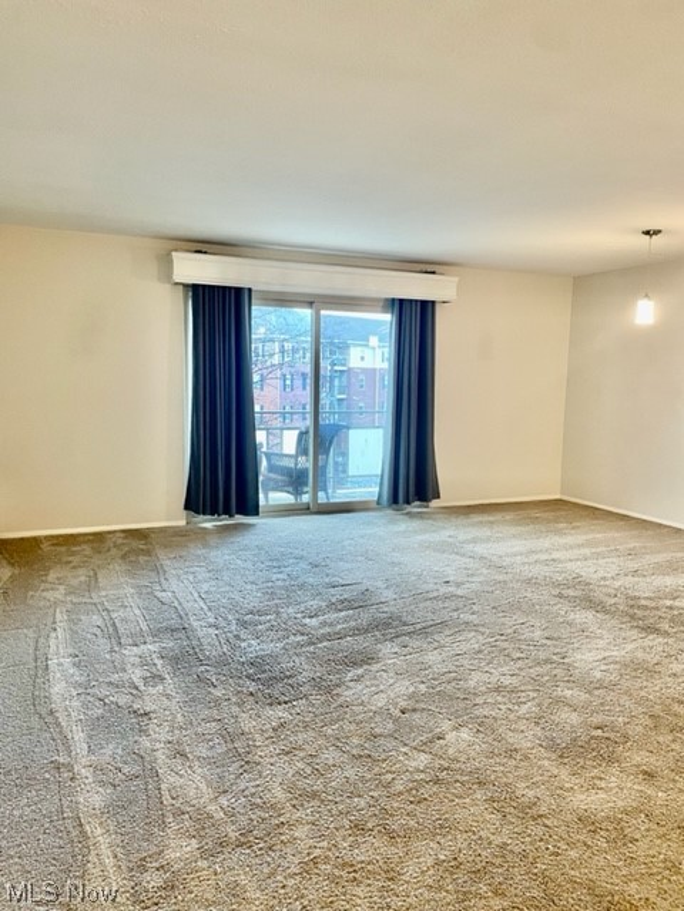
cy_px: 456
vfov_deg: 67.3
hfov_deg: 53.1
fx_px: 685
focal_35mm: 26
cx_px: 342
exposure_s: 1/60
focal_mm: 4.2
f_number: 1.6
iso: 320
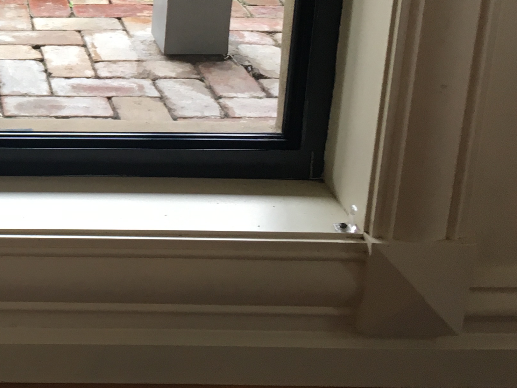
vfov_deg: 19.7
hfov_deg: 24.8
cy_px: -17
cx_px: -81
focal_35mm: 72
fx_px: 1075
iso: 64
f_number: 2.2
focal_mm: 4.15
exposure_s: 1/33
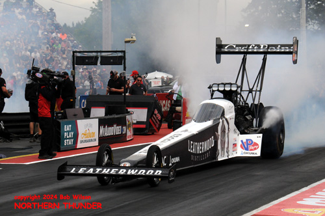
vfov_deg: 11.1
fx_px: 1109
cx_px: 162
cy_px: 108
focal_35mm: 123
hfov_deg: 16.7
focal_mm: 82
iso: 720
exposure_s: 1/500
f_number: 16
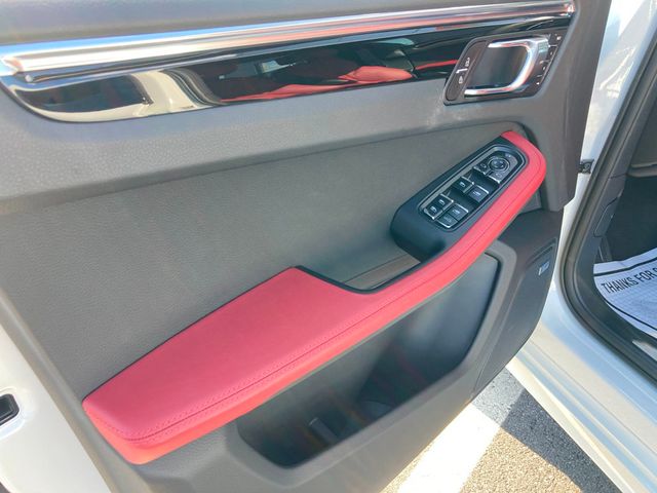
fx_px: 531
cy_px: 246
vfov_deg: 49.7
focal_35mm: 28
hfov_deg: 63.4
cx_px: 328
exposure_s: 1/121
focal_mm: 3.99
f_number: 1.8
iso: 40
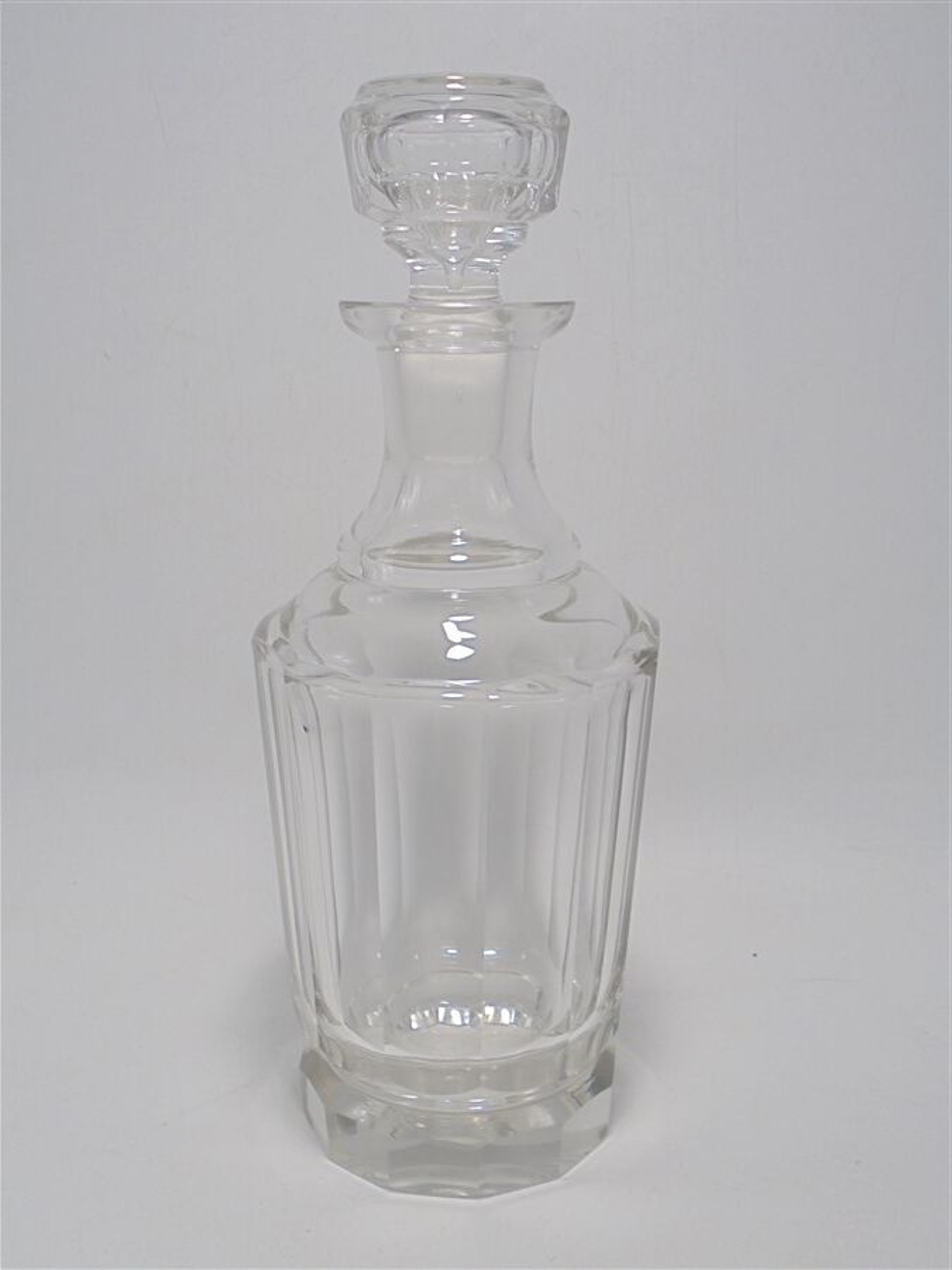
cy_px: 635
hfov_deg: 37.7
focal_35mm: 38
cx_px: 476
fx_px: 1393
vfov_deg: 49.0
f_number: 4.2
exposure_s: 1/40
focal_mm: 6.9
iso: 100
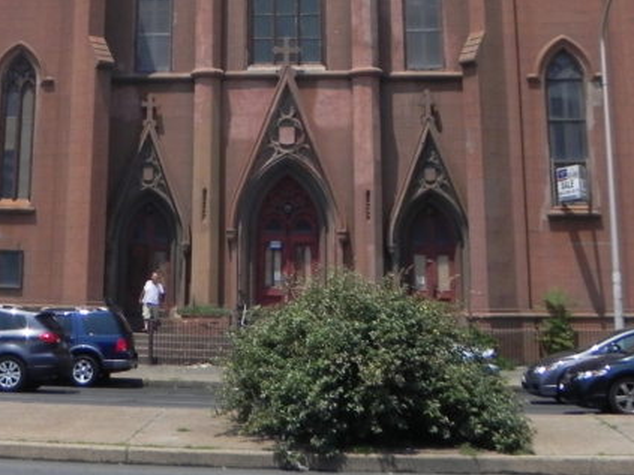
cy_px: -97
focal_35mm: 63
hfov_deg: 30.1
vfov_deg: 21.6
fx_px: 1154
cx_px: 142
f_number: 4.5
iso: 200
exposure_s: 1/1600
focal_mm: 4.6
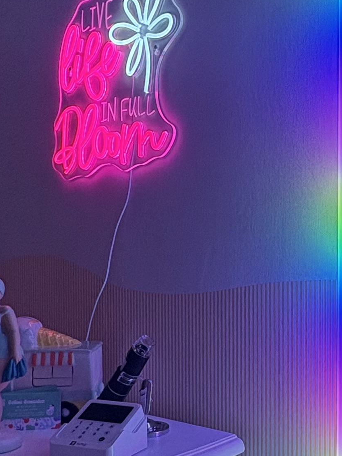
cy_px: 253
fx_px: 672
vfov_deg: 37.5
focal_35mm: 51
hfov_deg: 28.1
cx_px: 259
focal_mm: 2.22
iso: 250
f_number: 2.2
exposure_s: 1/67
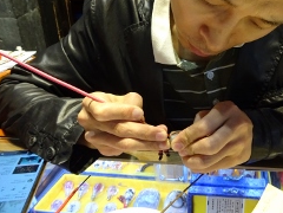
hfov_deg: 45.9
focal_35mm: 40
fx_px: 327
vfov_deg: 35.9
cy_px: 89
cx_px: 195
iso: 320
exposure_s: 1/30
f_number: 3.5
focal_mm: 4.1
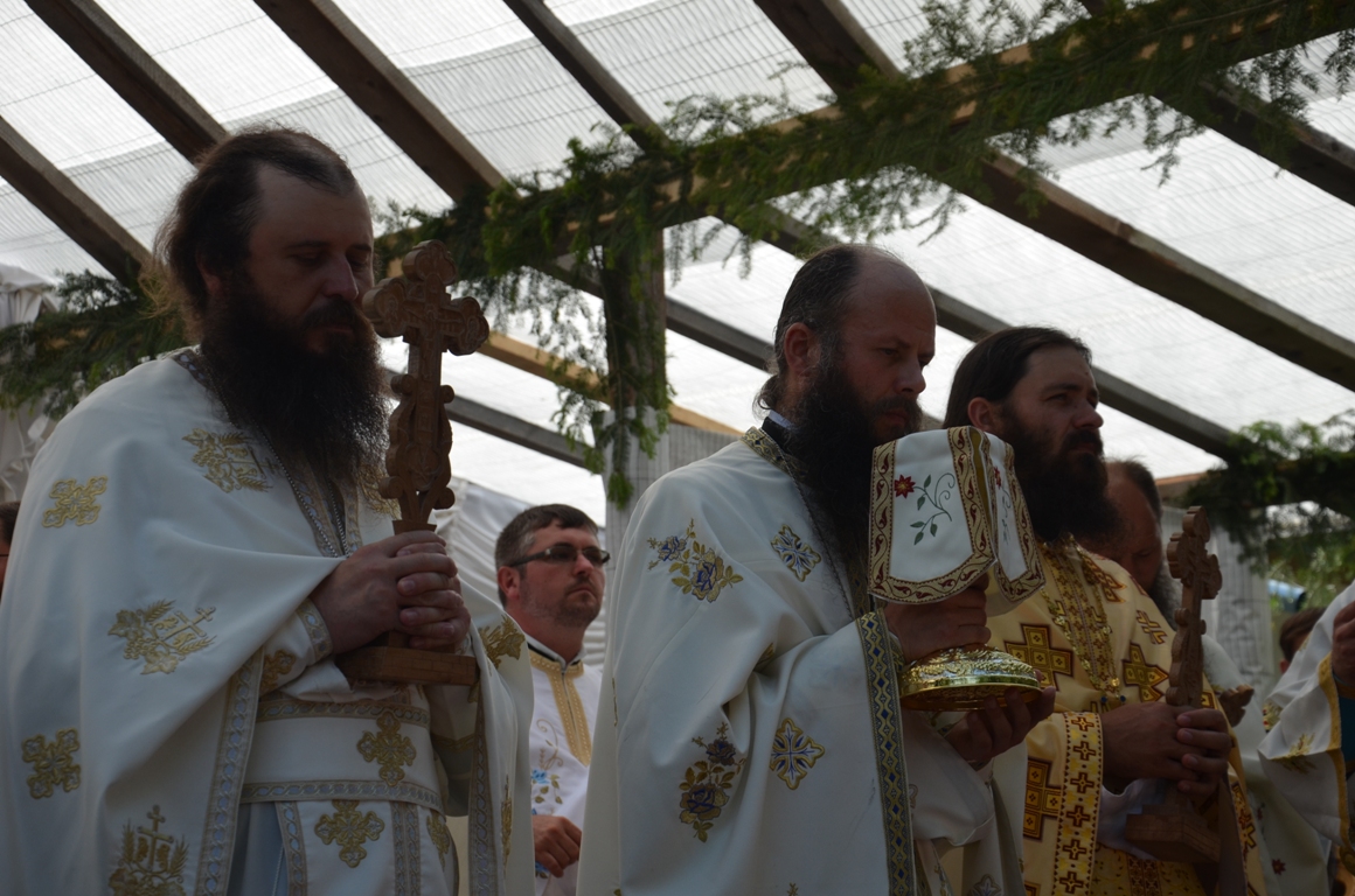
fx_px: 3267
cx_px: 678
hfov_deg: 23.4
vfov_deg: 15.6
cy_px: 448
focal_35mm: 87
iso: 200
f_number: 5.6
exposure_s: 1/500
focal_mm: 58
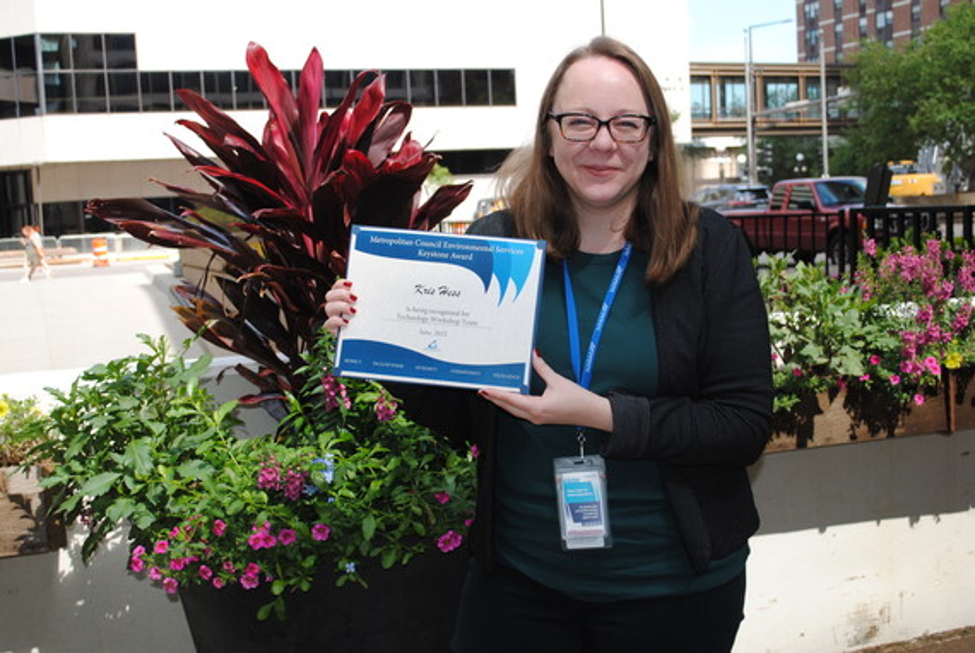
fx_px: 1221
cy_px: 326
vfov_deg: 30.0
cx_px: 488
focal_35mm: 45
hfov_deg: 43.5
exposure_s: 1/200
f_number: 5.6
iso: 100
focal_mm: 30
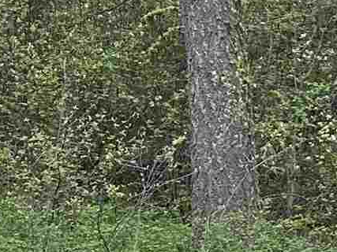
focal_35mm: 187
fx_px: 1820
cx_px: 1050
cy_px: 261
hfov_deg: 8.6
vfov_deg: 7.9
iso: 50
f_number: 1.5
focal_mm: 5.7
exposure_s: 1/478
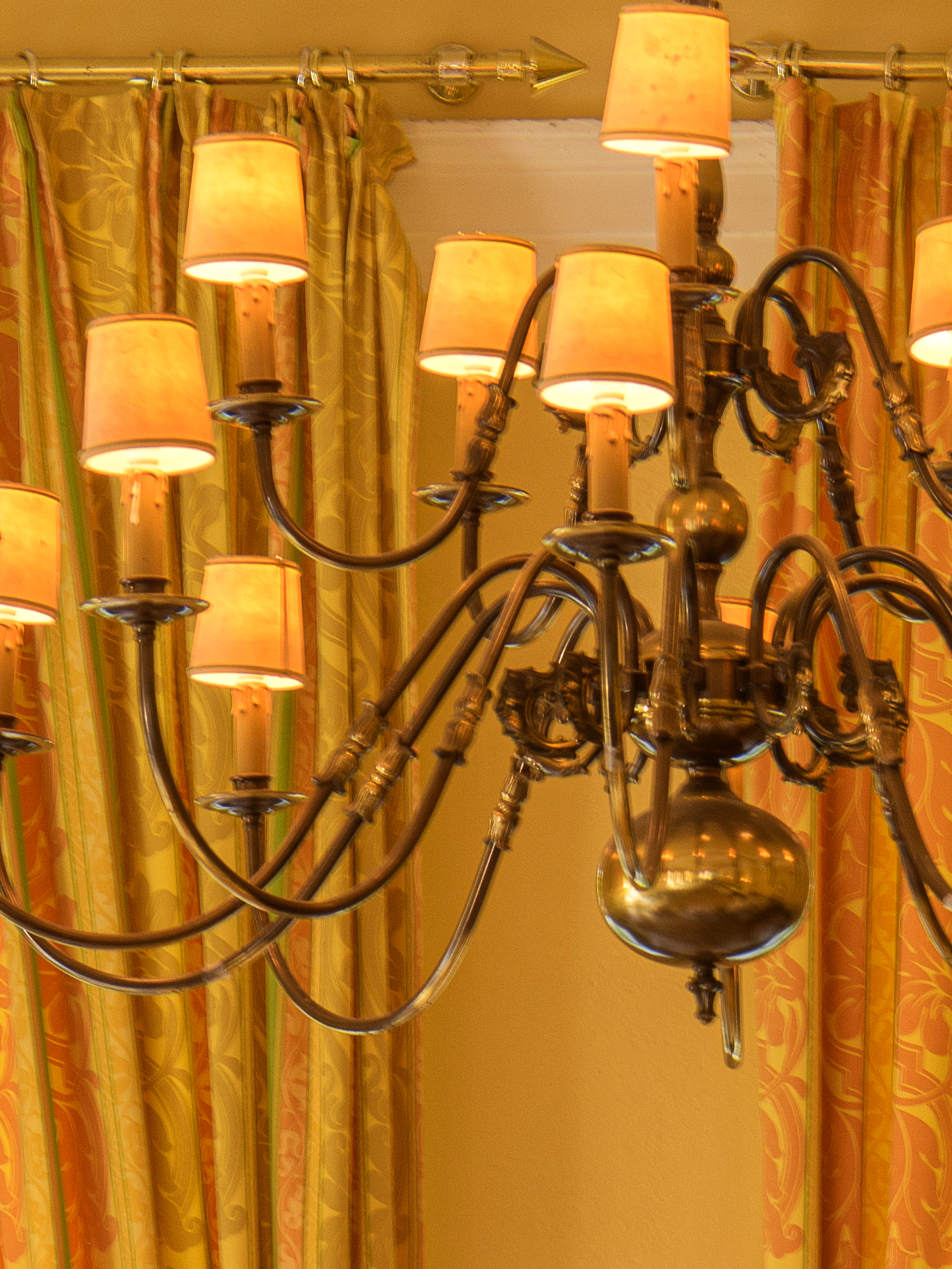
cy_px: 2190
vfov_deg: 8.5
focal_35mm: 226
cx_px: 455
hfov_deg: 6.6
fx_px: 8285
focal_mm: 52
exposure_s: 1/2
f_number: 9.5
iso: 100
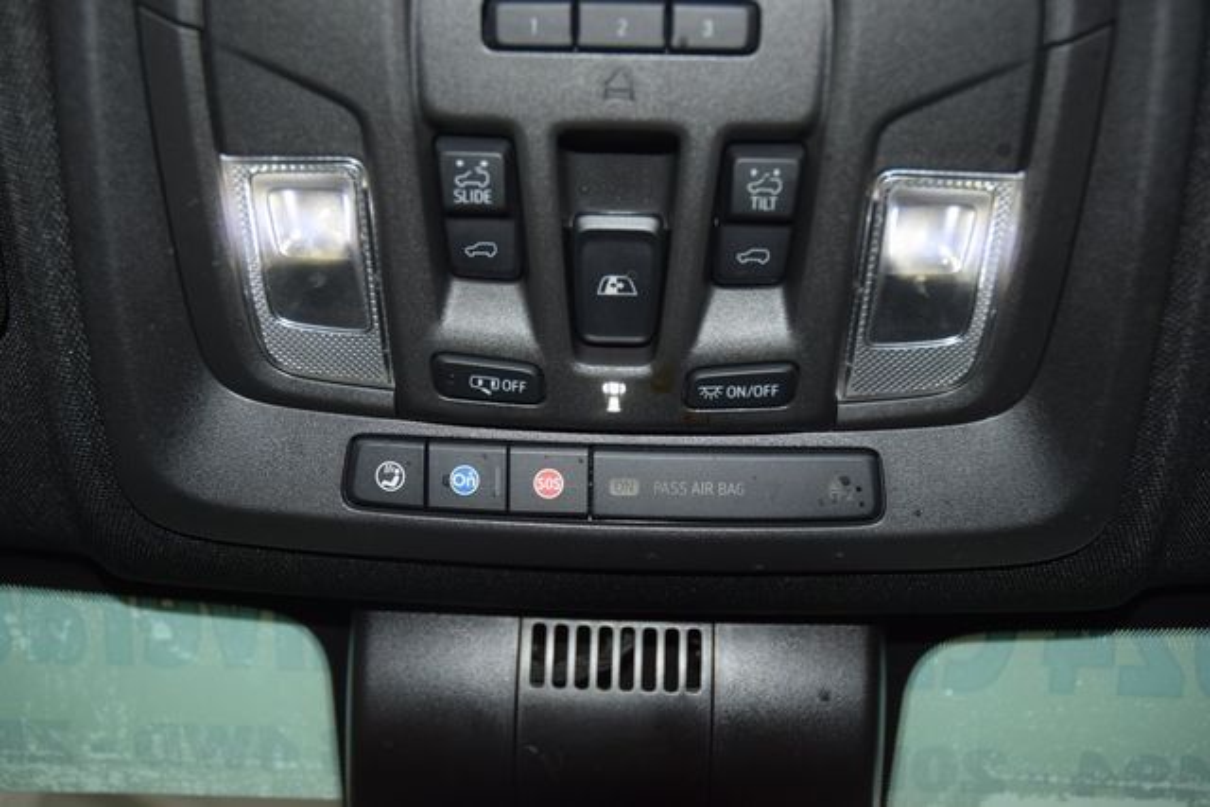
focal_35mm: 36
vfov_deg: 36.9
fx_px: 1210
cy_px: 404
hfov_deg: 53.1
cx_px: 605
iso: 560
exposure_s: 1/60
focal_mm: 24
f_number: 3.8
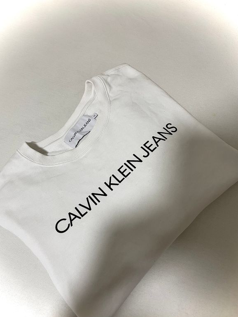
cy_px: 164
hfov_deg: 51.4
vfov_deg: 65.3
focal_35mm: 27
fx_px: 247
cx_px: 117
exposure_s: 1/50
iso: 80
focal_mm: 4.2
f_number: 1.6
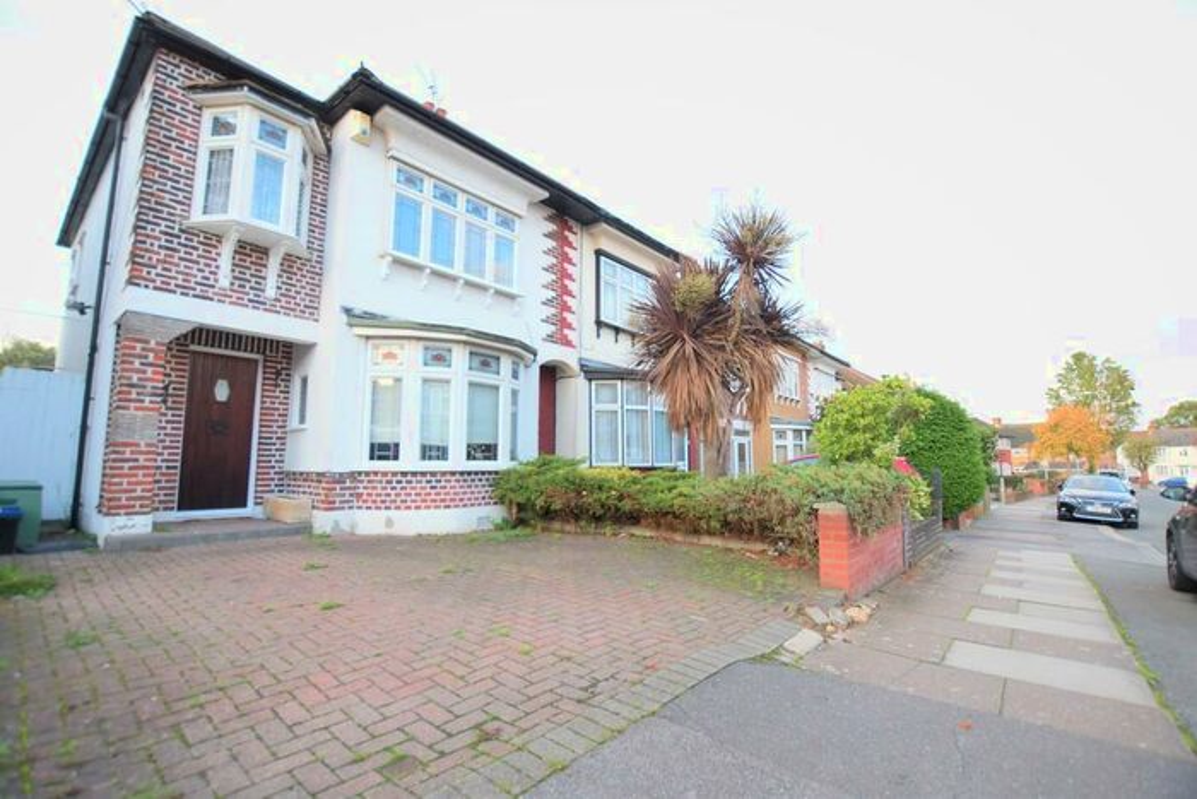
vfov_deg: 77.4
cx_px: 598
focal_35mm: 15
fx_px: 499
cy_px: 400
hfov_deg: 100.4
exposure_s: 1/60
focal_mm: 10
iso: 800
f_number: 3.5
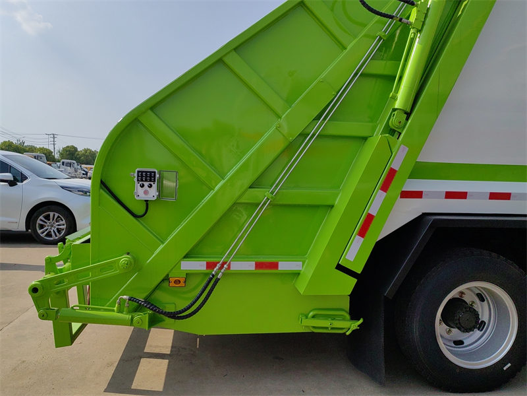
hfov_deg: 65.3
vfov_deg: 51.4
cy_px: 198
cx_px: 264
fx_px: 411
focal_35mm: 27
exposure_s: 1/4505
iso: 50
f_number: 1.9
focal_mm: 5.52
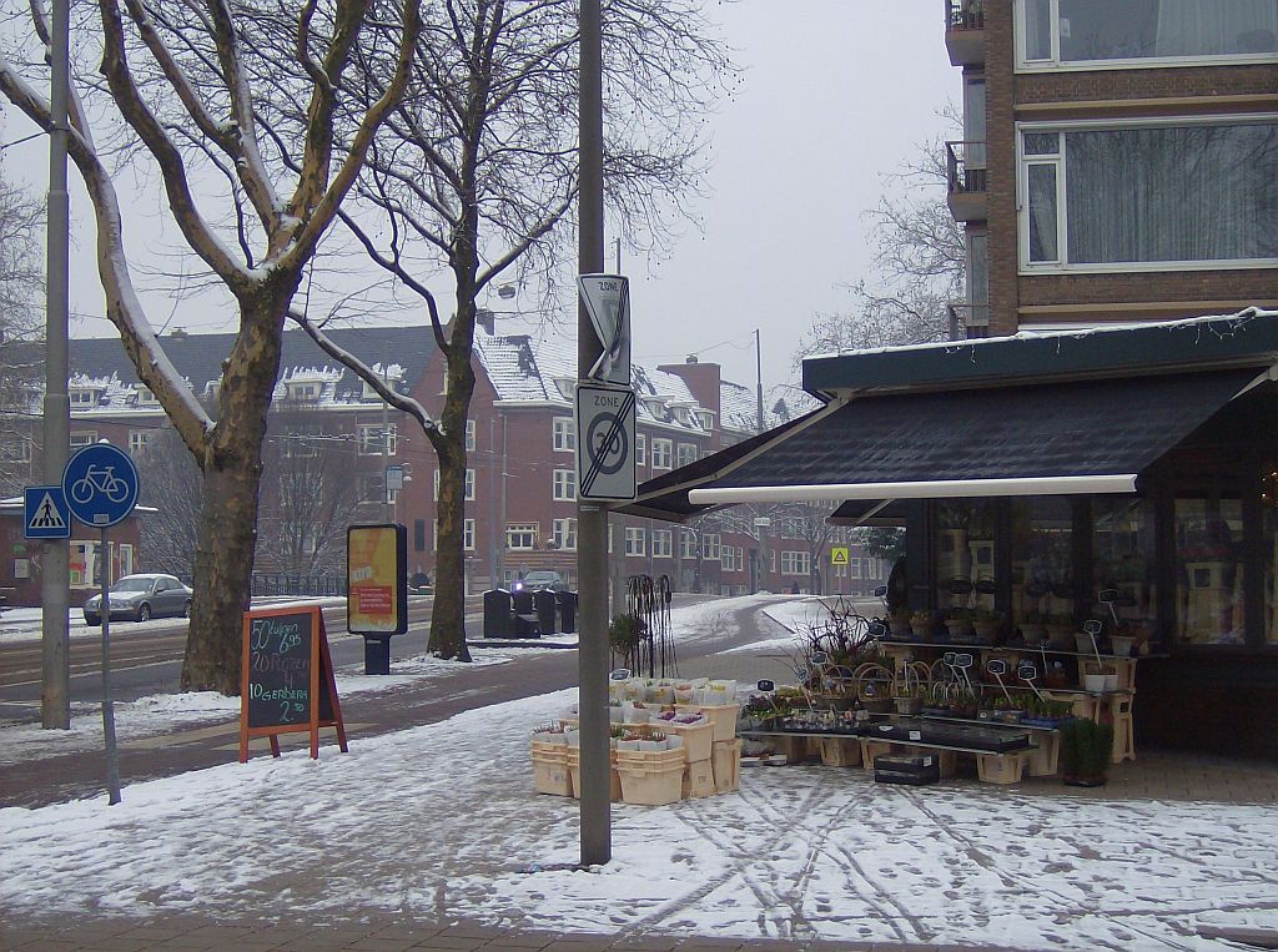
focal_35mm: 56
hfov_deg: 34.4
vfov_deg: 26.0
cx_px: 639
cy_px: 476
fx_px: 2063
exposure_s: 1/353
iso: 100
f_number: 3.4
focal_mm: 9.3
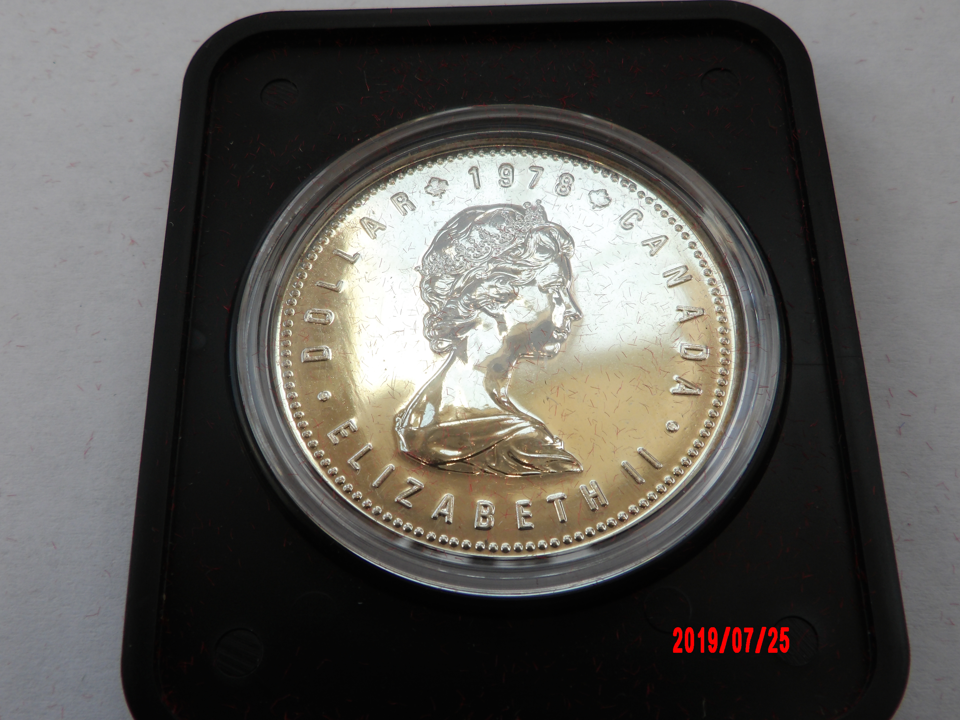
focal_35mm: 42
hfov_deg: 44.8
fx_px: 1165
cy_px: 360
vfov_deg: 34.3
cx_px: 480
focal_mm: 7.6
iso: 100
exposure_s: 1/78
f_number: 4.9
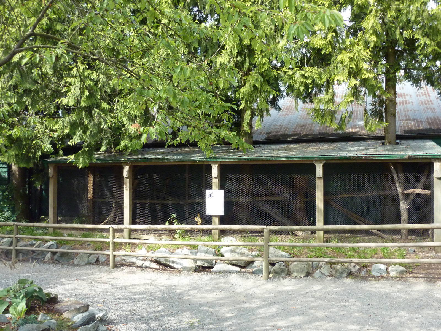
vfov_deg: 44.2
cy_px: 166
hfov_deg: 56.8
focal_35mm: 32
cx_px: 220
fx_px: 408
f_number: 3.5
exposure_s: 1/500
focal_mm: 5.3
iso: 320
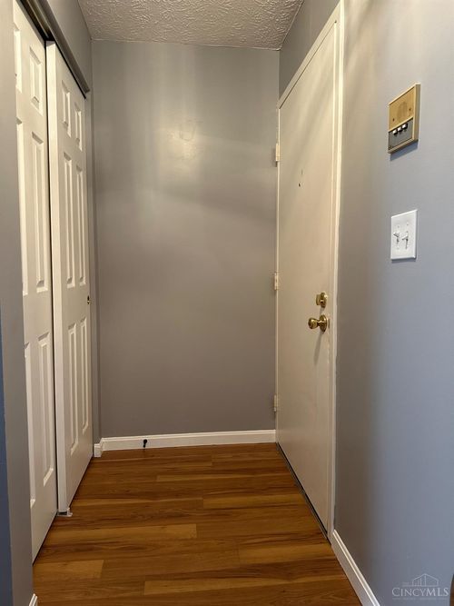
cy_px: 303
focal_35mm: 24
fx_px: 420
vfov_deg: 71.6
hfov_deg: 56.8
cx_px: 227
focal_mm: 6.86
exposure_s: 1/60
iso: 200
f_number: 1.78
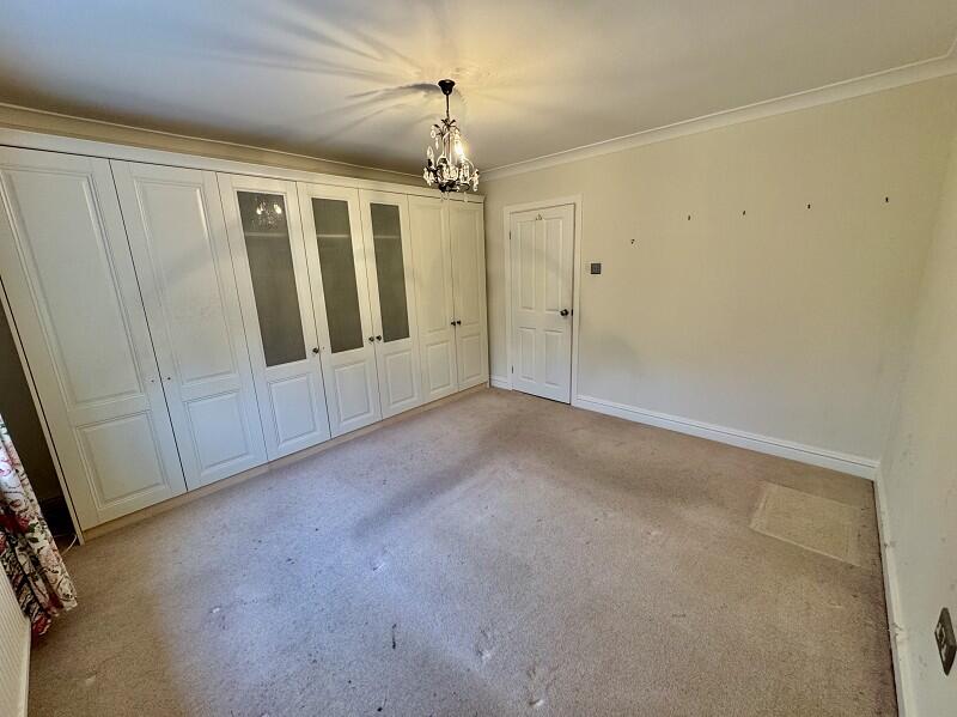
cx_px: 478
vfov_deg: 85.6
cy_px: 358
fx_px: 387
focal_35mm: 14
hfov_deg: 102.1
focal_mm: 2.22
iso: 200
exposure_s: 1/50
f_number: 2.2
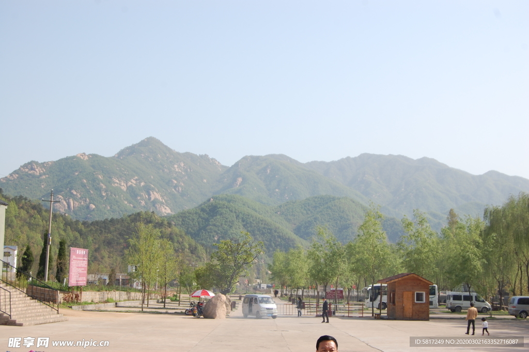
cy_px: 176
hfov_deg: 37.9
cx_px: 264
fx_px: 771
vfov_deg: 25.7
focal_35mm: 52
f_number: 9
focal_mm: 35
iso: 200
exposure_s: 1/320
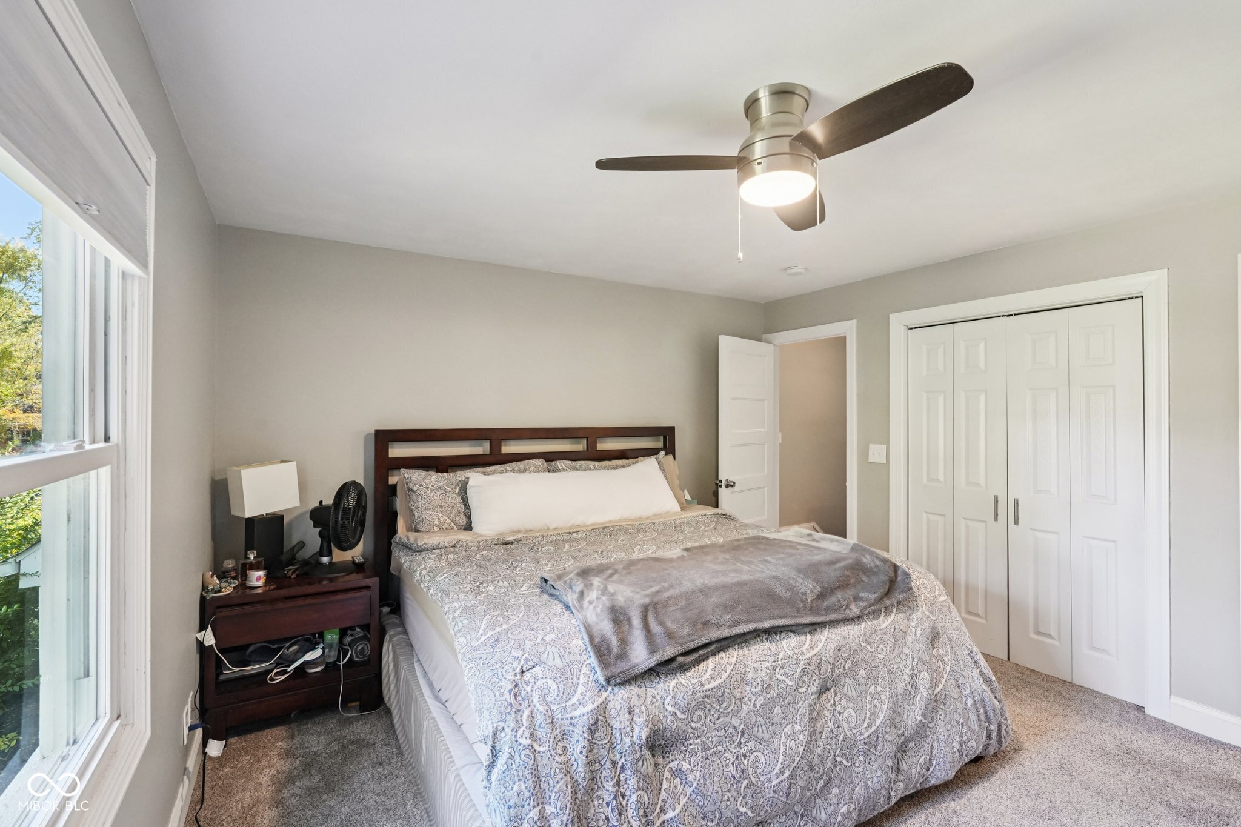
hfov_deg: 96.7
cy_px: 414
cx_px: 620
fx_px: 551
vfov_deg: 73.7
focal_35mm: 16
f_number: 8
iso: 1600
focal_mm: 16
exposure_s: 1/30
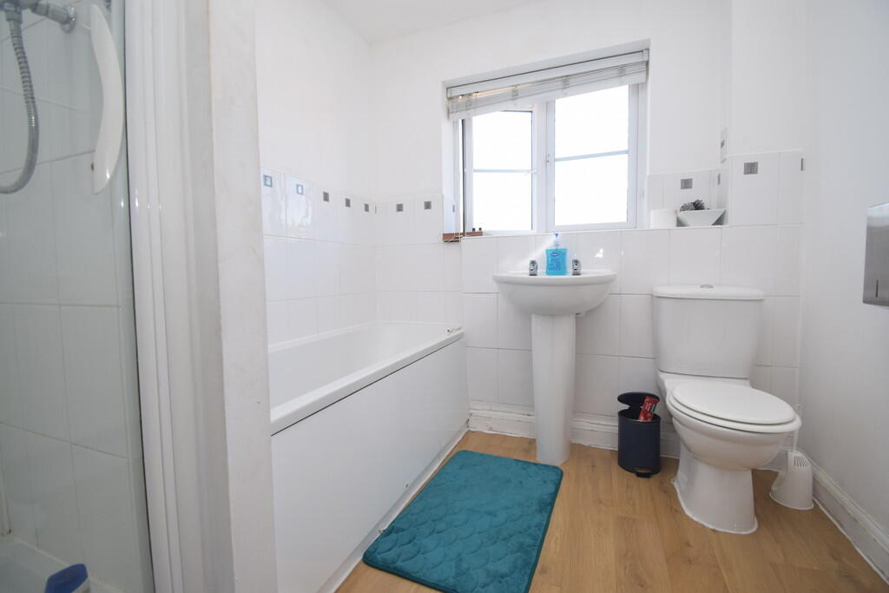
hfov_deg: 100.4
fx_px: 370
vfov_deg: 77.3
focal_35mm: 15
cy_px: 296
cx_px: 444
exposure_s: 1/125
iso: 400
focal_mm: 10
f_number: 5.6
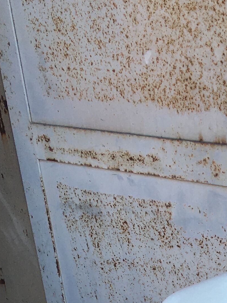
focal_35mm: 108
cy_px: 534
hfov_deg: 13.1
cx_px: 317
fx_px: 944
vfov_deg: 15.7
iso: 25
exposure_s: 1/315
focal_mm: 4.15
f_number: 2.2
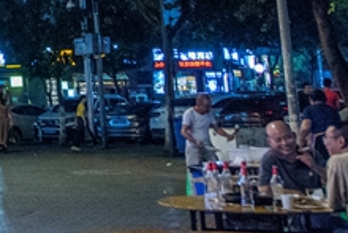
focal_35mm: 118
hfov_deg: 14.1
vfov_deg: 11.3
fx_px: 1141
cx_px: -380
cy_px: -74
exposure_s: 1/100
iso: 2500
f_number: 4.5
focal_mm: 24
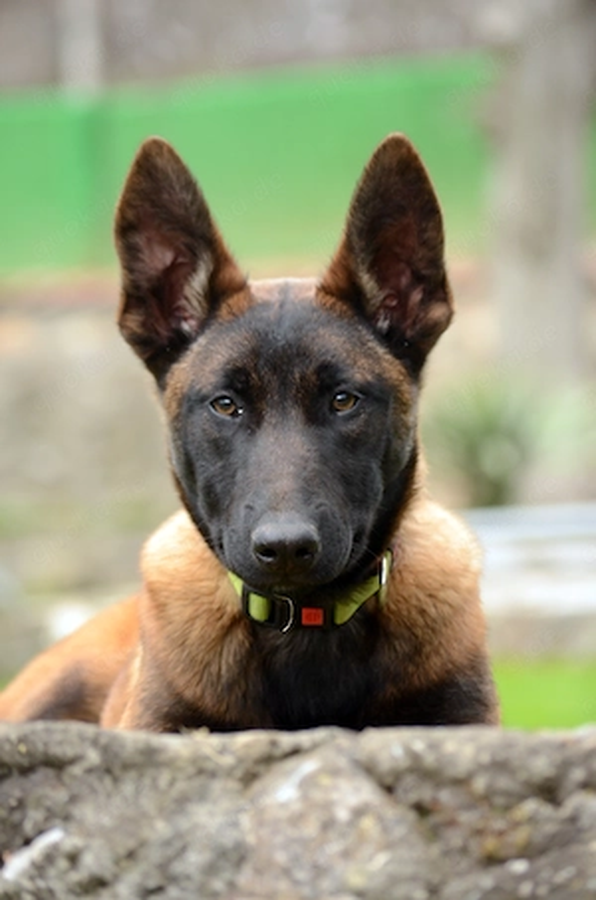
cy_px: 450
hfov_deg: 8.9
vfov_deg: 13.4
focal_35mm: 153
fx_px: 3817
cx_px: 298
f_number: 5
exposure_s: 1/125
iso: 400
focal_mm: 102
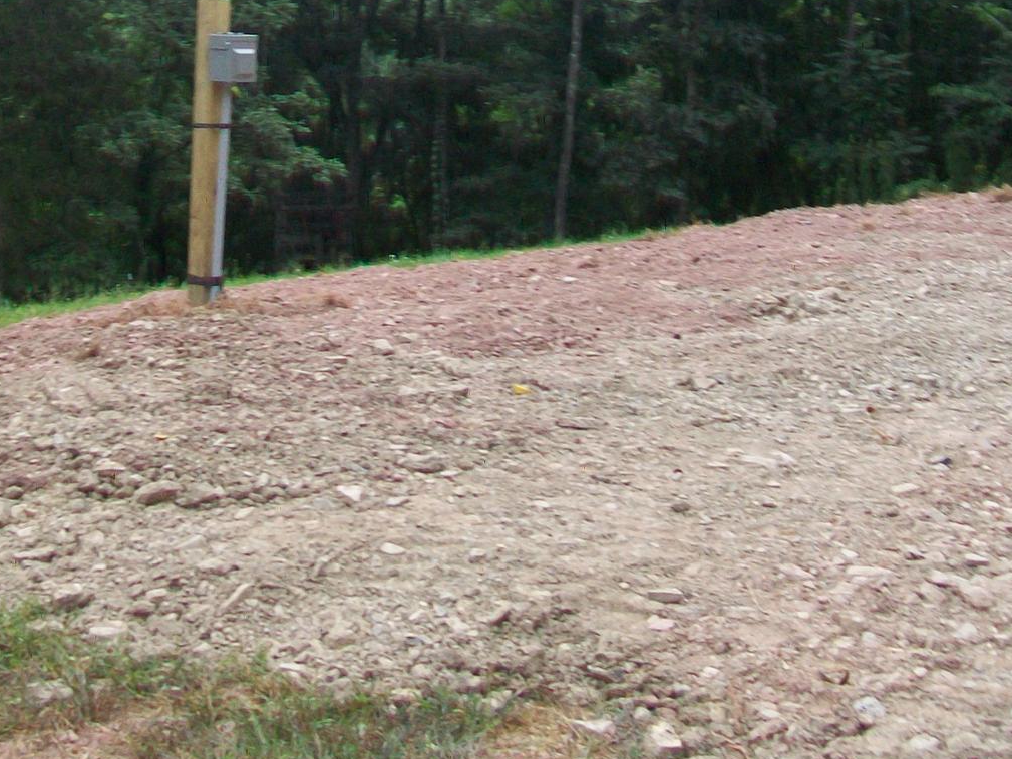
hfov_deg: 27.8
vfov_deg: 21.2
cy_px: 243
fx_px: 2017
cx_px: 282
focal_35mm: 69
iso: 64
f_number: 2.7
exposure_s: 1/80
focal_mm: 6.1
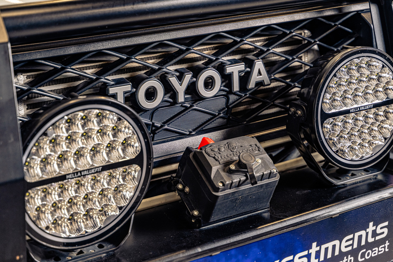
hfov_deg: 28.5
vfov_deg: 19.2
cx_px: 196
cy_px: 131
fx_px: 775
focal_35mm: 71
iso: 640
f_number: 4
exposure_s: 1/125
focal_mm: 71
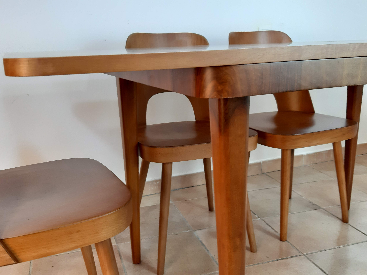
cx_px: 184
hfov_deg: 65.3
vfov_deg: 51.4
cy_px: 138
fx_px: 286
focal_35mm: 27
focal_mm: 3.93
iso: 160
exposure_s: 1/50
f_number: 1.7
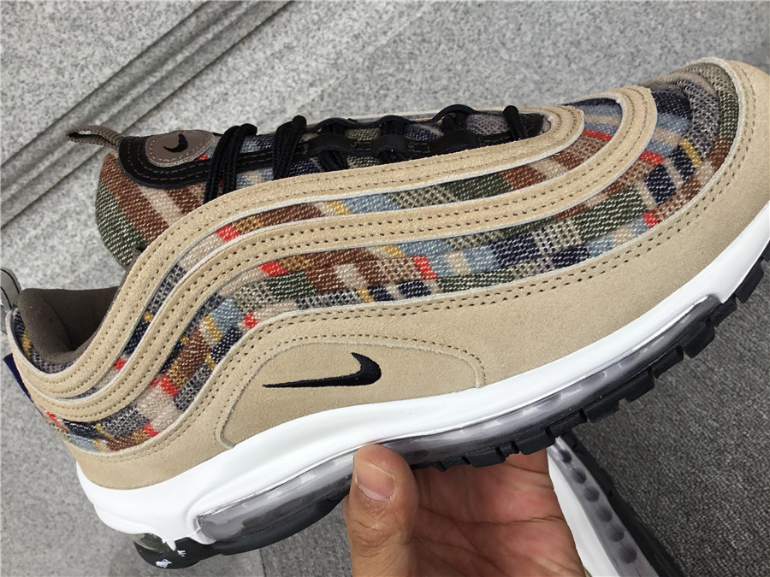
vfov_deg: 45.4
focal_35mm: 31
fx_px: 690
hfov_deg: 58.4
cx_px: 385
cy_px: 288
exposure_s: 1/141
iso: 25
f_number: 2.4
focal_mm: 3.3
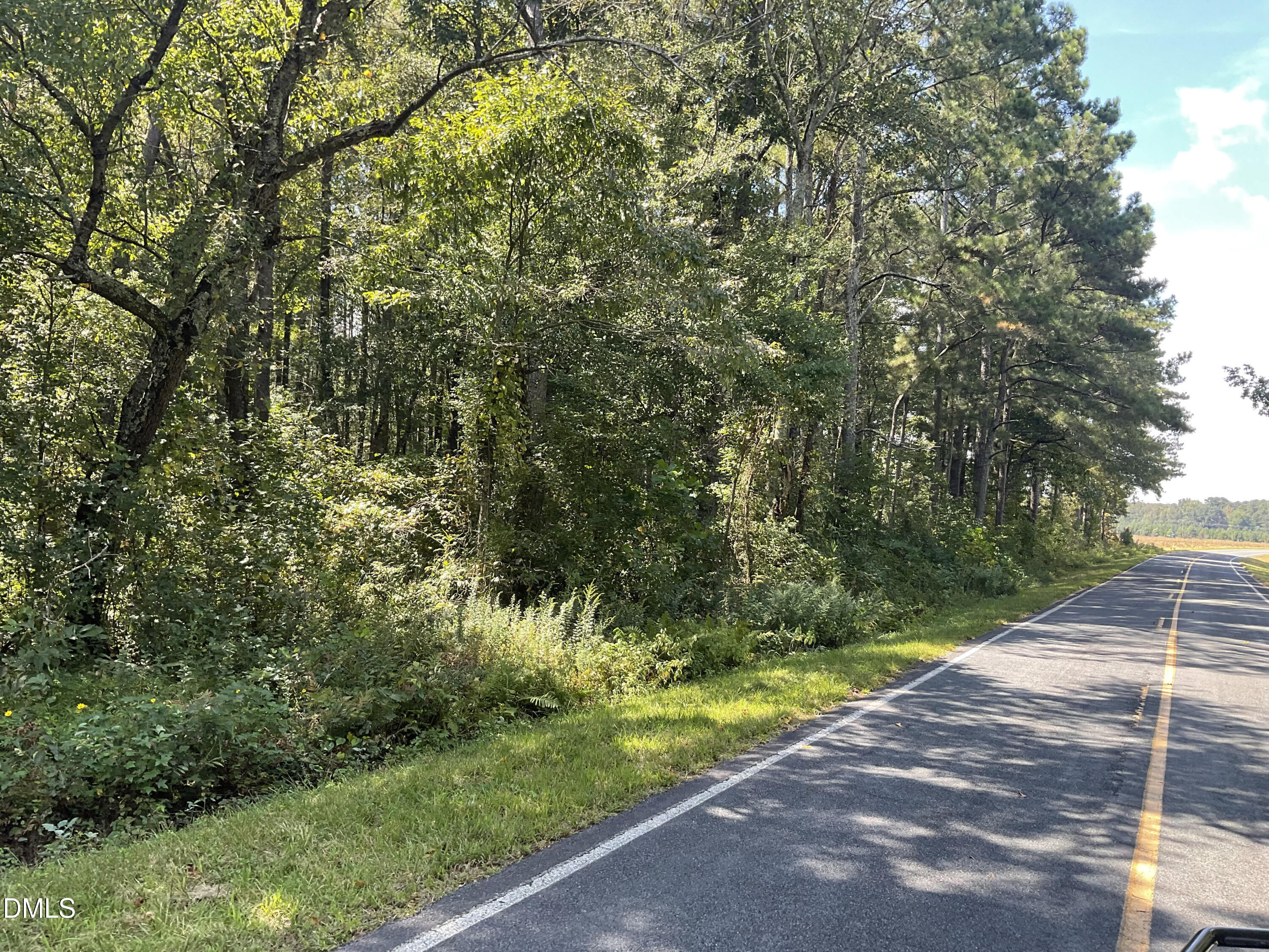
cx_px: 634
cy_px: 476
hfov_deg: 61.7
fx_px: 1063
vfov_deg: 48.2
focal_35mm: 29
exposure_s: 1/122
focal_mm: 3
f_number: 1.8
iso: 16
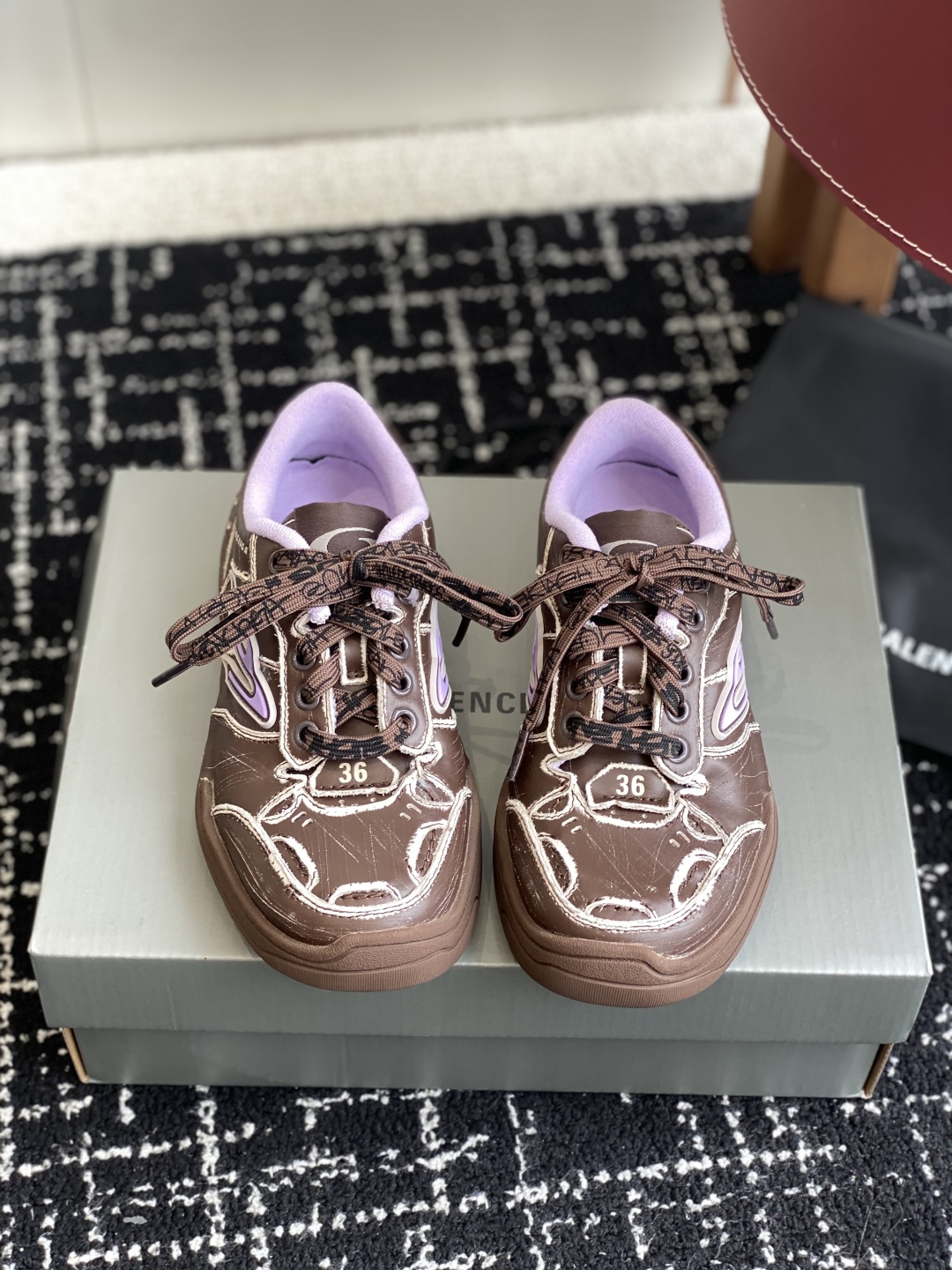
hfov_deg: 28.0
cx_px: 476
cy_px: 635
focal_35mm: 52
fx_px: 1907
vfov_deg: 36.8
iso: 40
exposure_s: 1/122
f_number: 2
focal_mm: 6
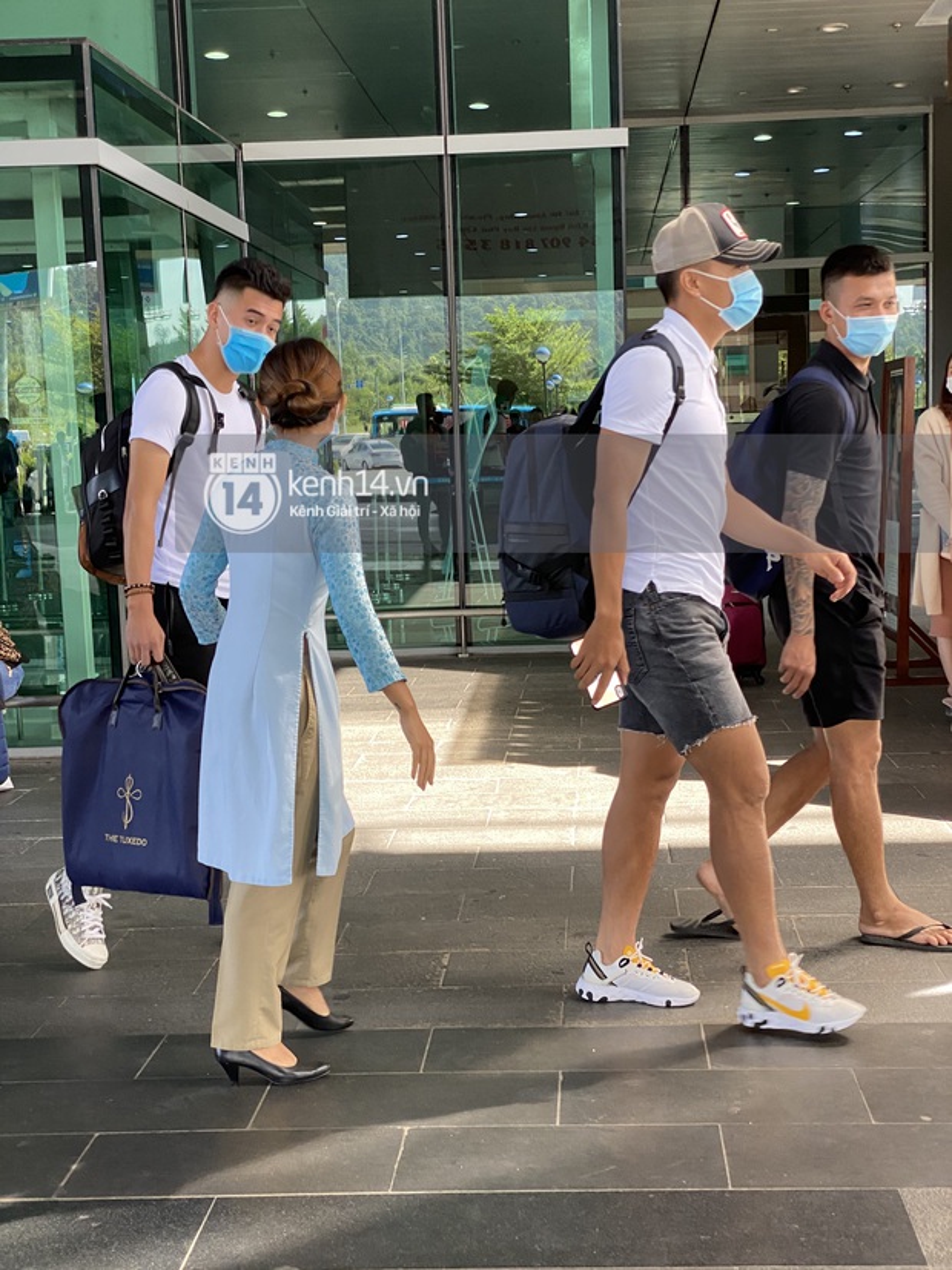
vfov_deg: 36.8
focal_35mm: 52
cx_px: 476
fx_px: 1907
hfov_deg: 28.0
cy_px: 635
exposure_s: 1/122
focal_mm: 6
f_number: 2
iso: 80
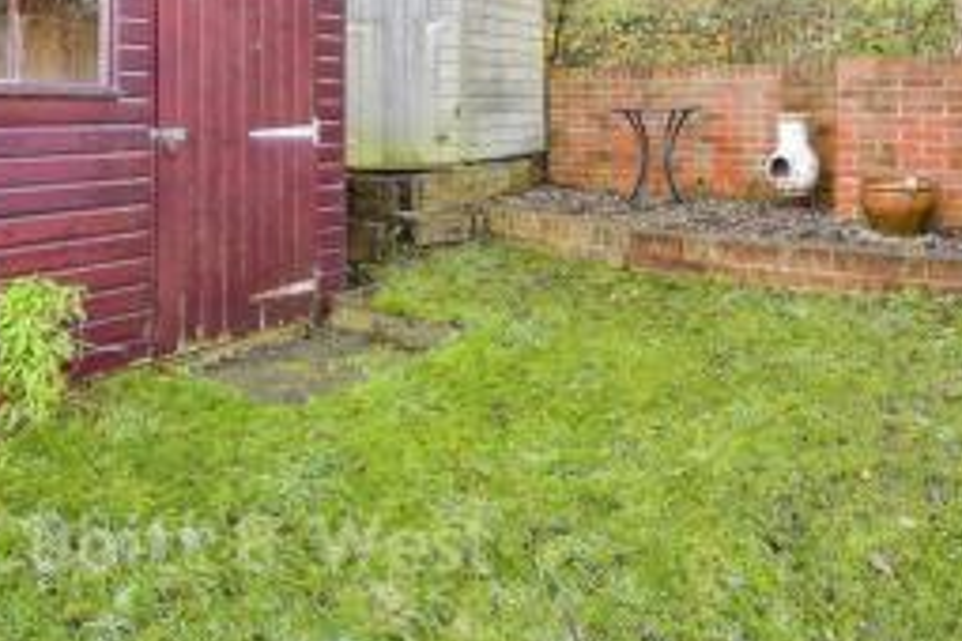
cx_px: 483
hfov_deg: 65.5
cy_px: 134
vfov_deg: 44.3
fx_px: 748
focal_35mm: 28
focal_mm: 10
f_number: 8
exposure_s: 1/15
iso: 160
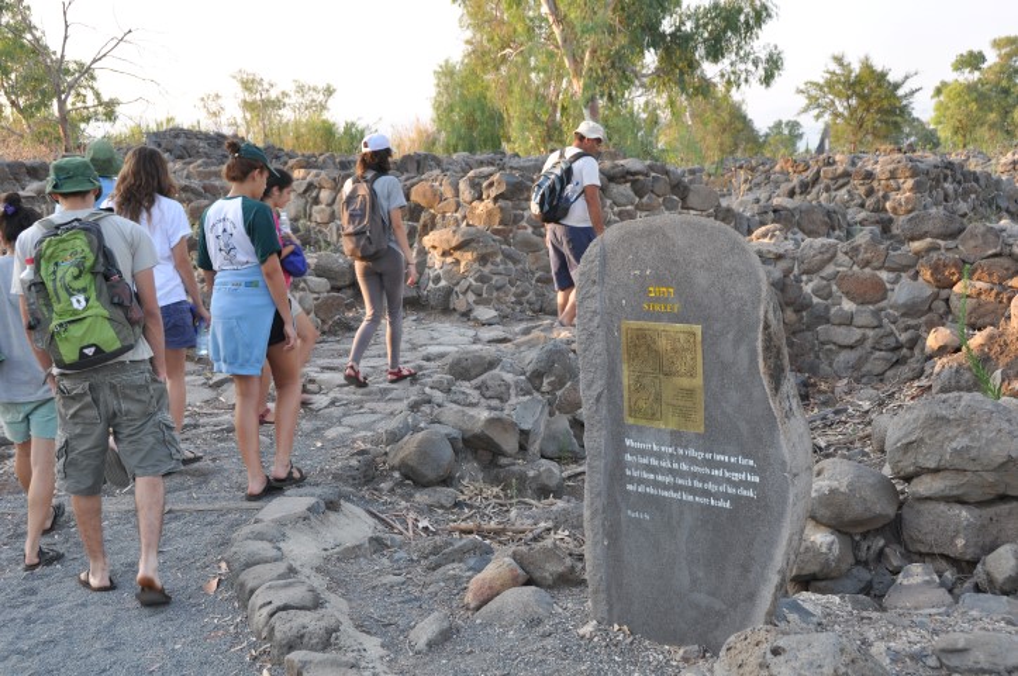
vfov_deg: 30.8
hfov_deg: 45.0
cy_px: 338
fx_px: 1228
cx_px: 509
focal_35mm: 44
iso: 200
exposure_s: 1/60
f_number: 8
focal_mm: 29
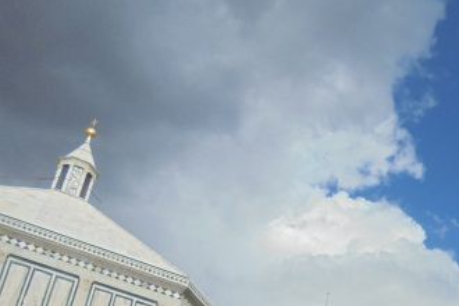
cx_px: 467
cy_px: 395
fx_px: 803
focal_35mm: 63
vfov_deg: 19.9
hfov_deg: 29.6
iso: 100
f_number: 11.5
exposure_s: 1/200
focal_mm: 4.6
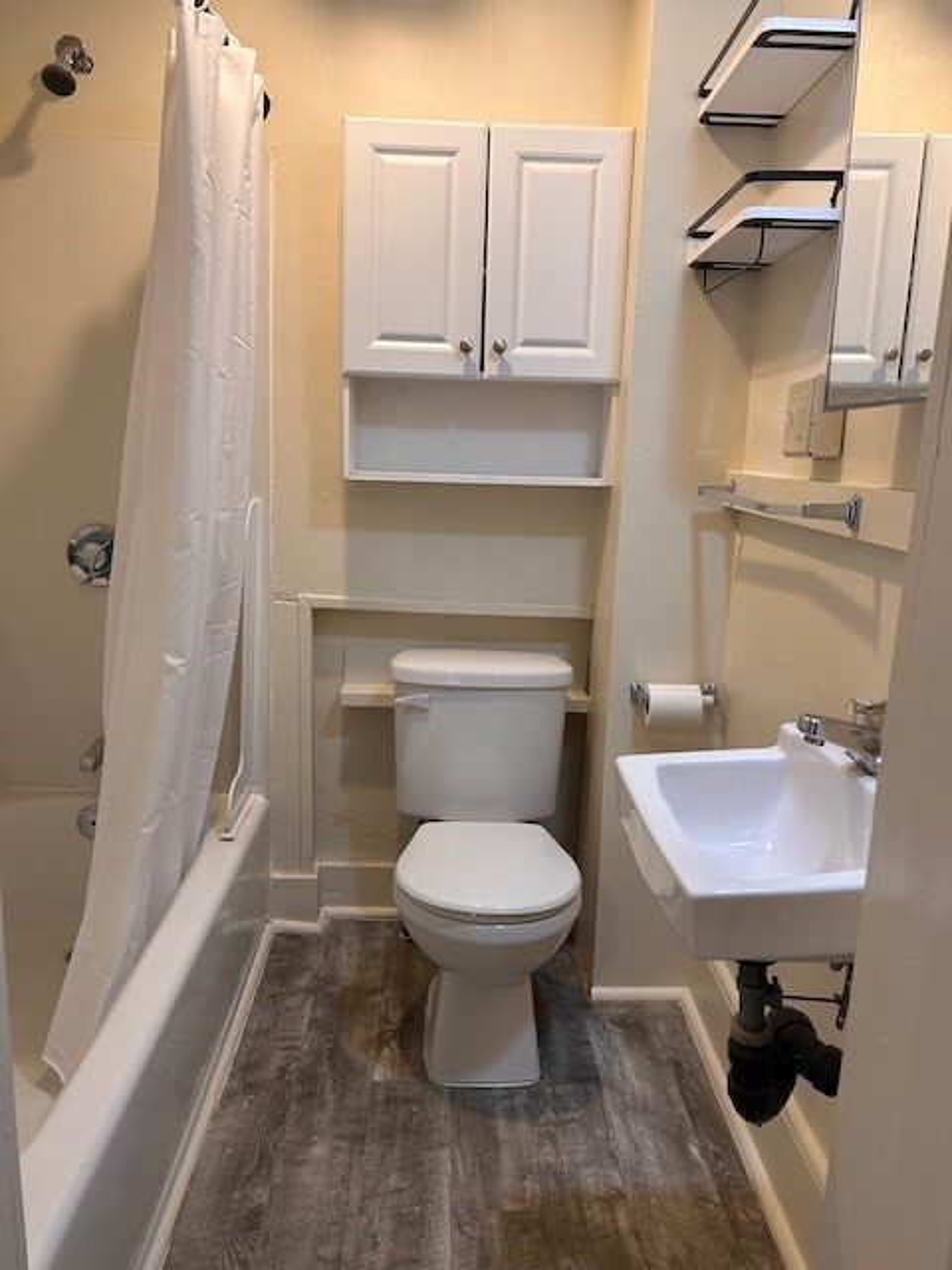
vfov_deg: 67.3
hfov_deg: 53.1
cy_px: 635
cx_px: 476
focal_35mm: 26
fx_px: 953
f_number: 1.5
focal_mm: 5.7
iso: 80
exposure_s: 1/60
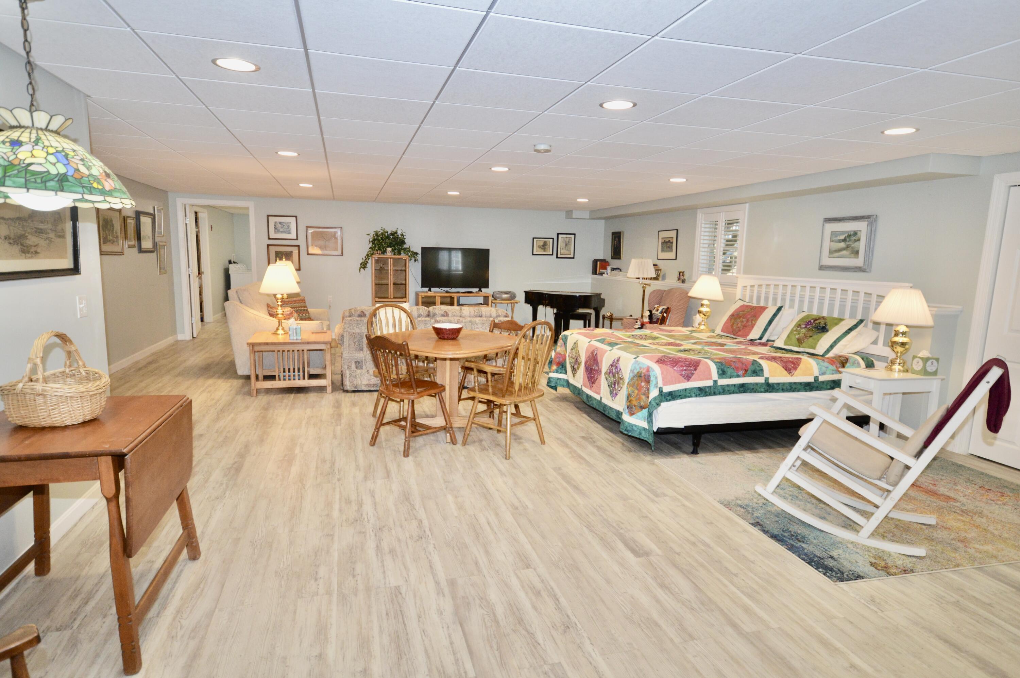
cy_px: 339
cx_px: 510
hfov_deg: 85.5
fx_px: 552
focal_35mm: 20
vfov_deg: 63.1
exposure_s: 1/60
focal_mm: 13
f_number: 4.5
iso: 900
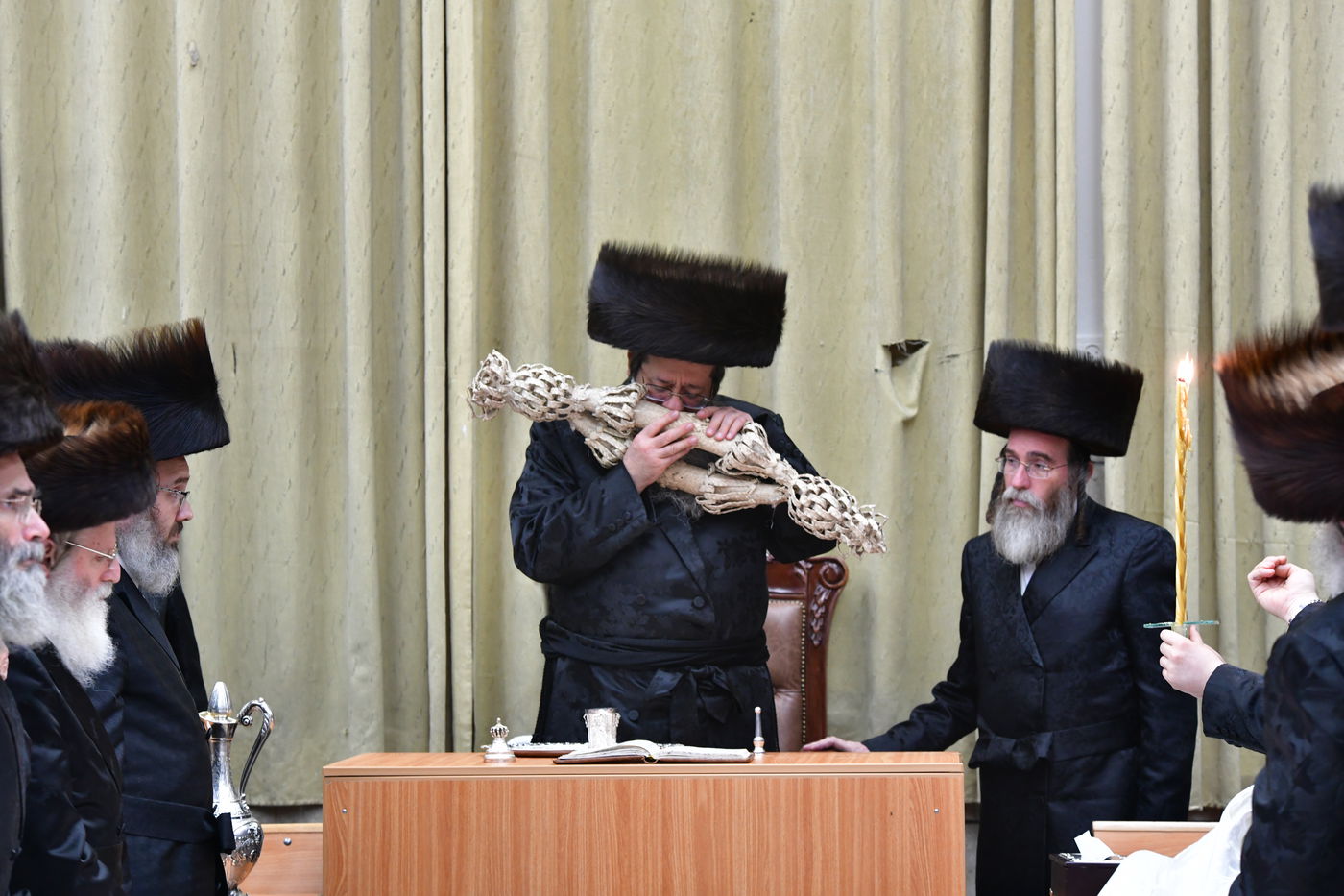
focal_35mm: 112
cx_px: 672
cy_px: 448
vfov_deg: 12.2
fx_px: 4181
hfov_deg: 18.3
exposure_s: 1/100
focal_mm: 112
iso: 2500
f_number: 5.6
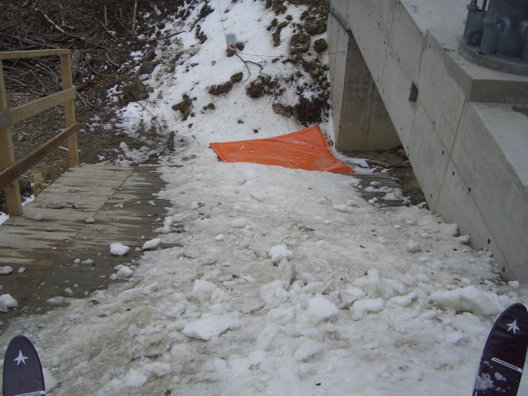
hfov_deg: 47.9
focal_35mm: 39
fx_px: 595
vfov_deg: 36.8
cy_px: 198
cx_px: 264
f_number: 2.8
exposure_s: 1/800
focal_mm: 8
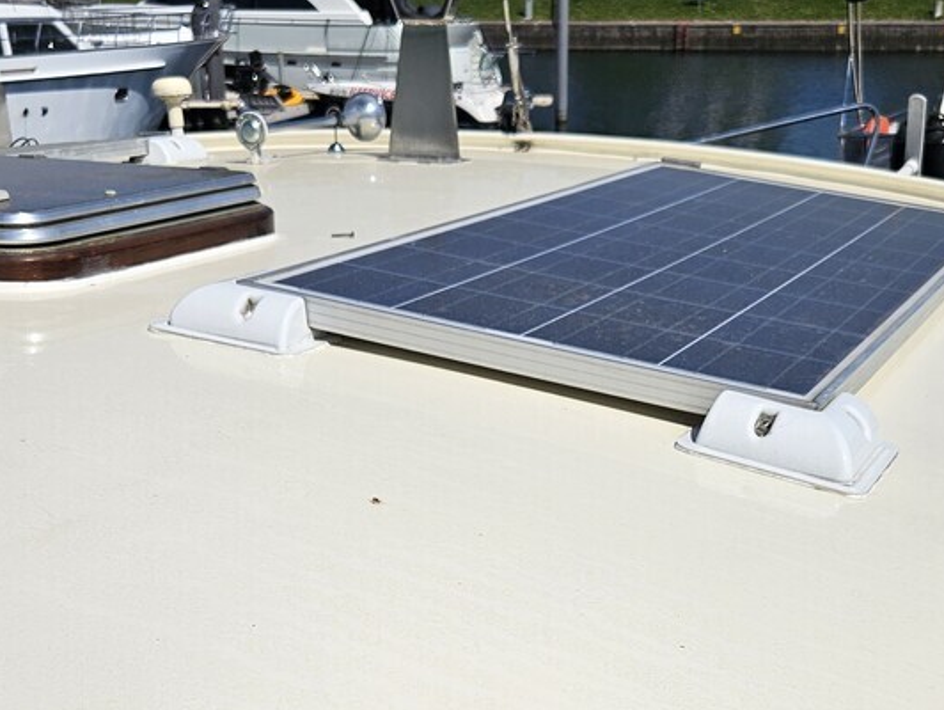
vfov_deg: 26.6
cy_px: 563
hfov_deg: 35.5
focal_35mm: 54
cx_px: 504
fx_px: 1474
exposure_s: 1/7163
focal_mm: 5.4
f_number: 1.8
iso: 25
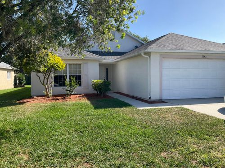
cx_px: 112
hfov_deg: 61.7
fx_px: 188
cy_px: 84
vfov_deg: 48.2
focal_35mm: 29
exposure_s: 1/1035
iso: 25
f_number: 1.8
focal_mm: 3
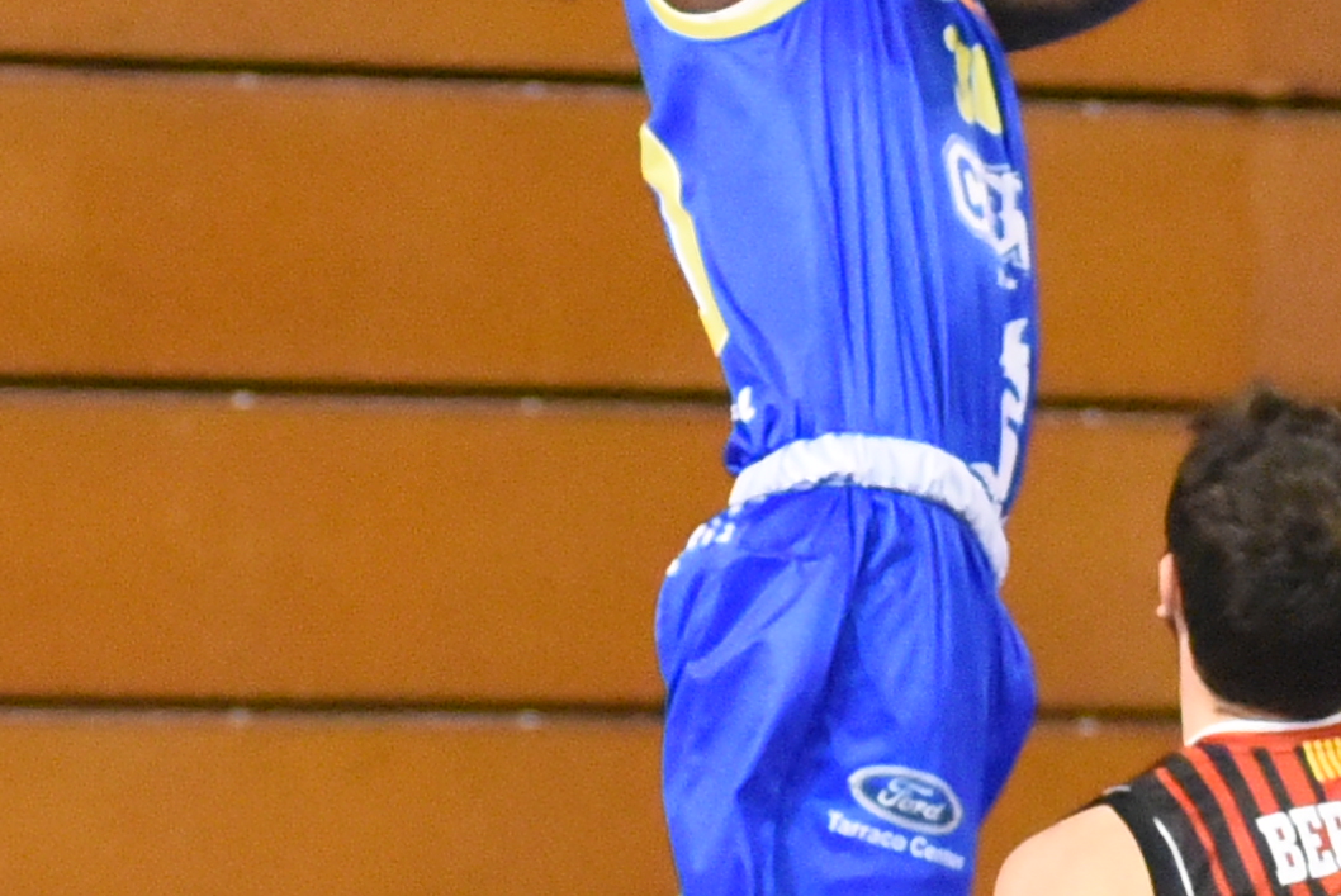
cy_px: 683
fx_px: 20128
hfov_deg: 3.8
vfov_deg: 2.6
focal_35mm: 540
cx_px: 1759
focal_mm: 95
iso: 12800
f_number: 3.5
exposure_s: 1/1000
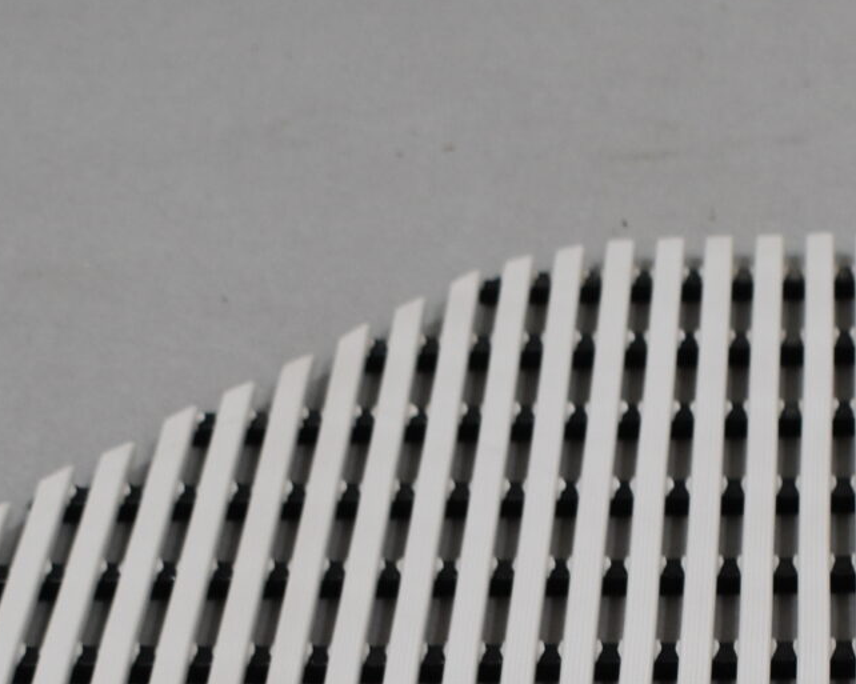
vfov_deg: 10.2
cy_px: 1045
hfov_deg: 13.1
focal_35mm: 146
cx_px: 729
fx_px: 3697
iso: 320
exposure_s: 1/125
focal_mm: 26
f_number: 5.6
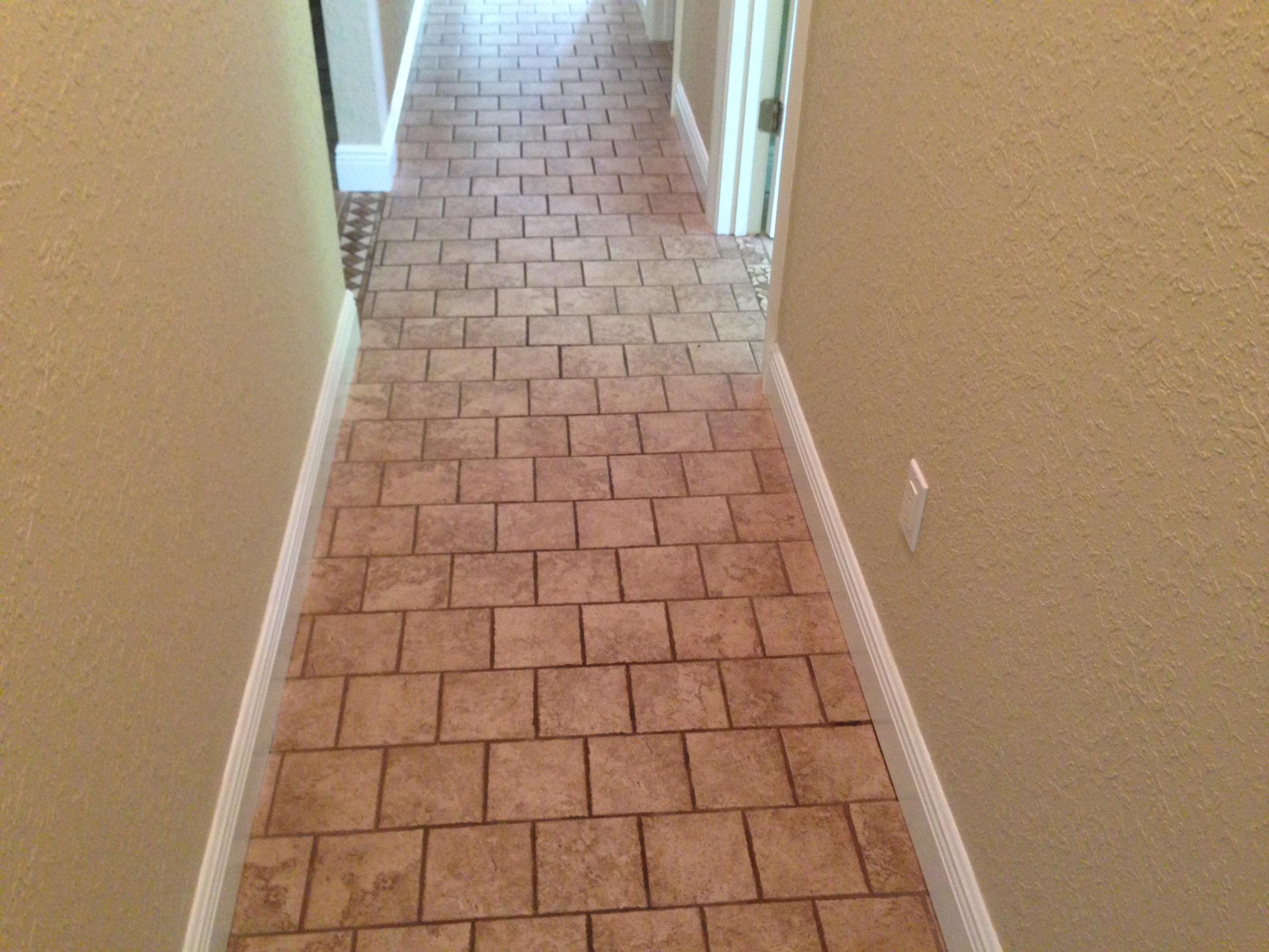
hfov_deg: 55.4
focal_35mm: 33
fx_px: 1210
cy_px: 476
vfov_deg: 42.9
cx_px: 634
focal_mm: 4.12
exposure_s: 1/20
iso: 320
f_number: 2.4
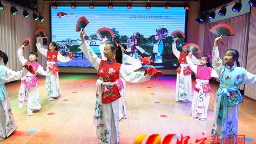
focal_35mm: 31
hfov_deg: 62.5
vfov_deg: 37.8
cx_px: 114
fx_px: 210
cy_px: 67
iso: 3200
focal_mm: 24
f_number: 7.1
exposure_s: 1/200
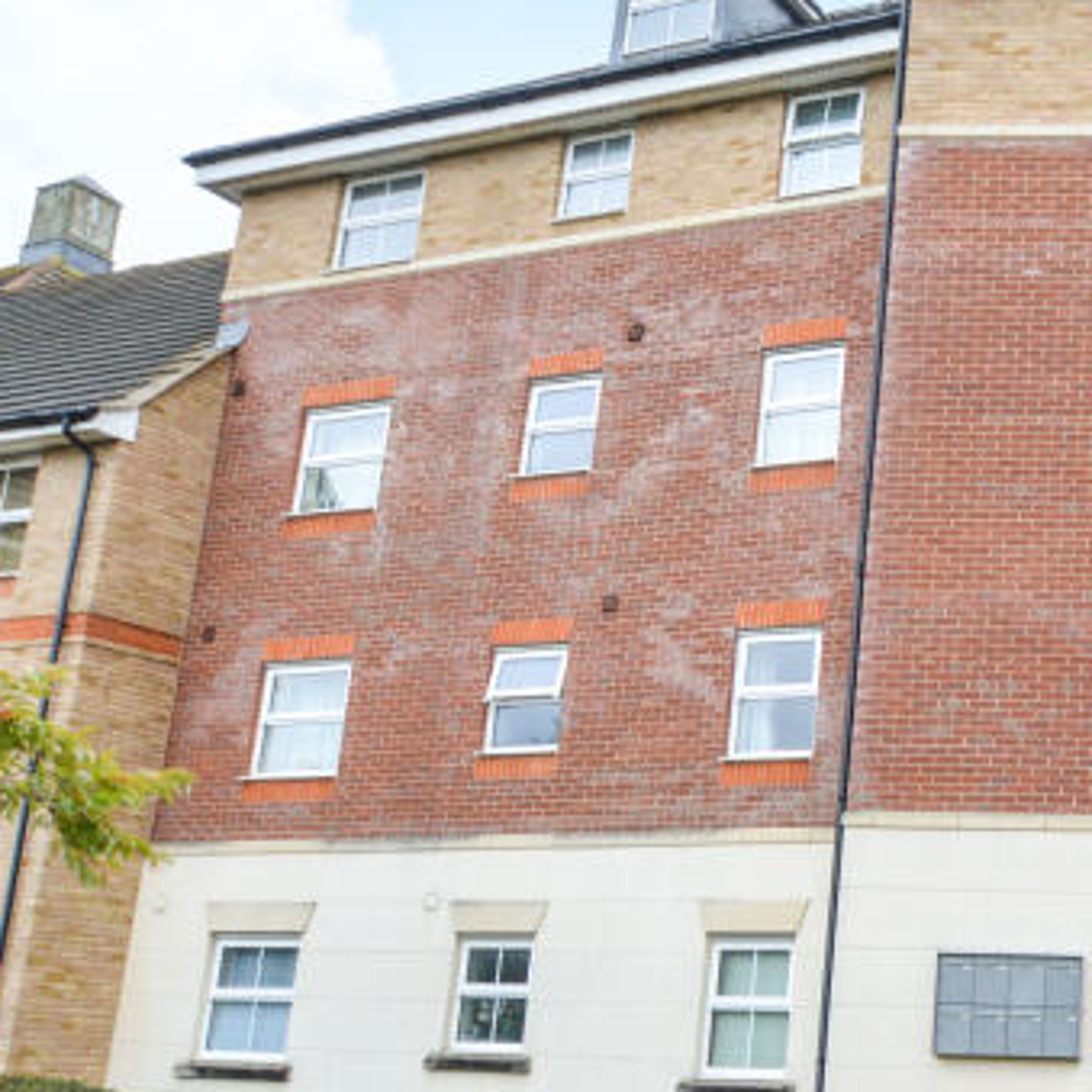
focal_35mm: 42
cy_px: 649
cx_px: 1247
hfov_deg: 33.7
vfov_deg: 39.6
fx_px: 1509
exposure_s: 1/40
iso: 200
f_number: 8
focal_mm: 11
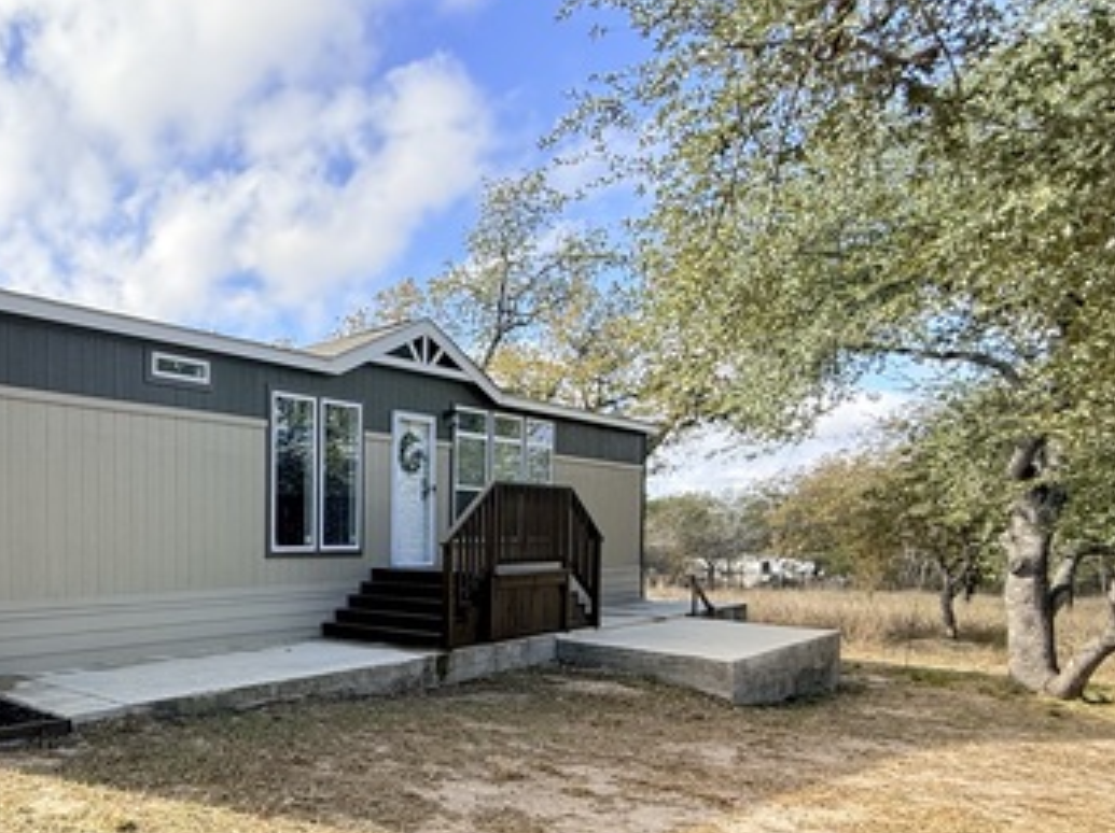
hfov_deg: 57.8
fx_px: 837
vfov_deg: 51.7
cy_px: 575
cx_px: 113
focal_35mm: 26
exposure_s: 1/266
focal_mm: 2.22
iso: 64
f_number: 2.2
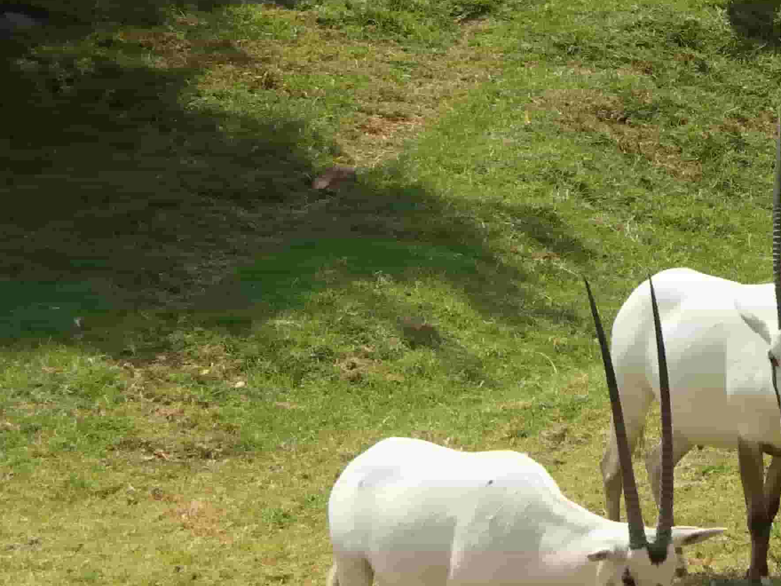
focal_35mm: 371
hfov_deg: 5.3
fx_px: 8370
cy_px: 469
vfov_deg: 4.0
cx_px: 596
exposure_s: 1/400
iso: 50
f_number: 4.5
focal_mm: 50.8
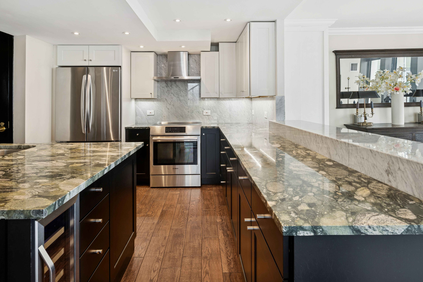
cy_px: 141
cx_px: 212
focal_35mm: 20
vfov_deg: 63.2
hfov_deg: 85.4
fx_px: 229
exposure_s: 1/2.5
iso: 200
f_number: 11
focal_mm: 19.5
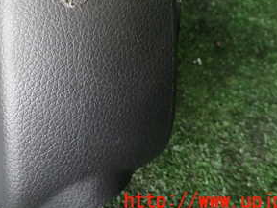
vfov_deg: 26.5
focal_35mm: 52
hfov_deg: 35.6
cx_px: 53
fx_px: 416
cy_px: -3
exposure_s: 1/30
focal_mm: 4.5
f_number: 2
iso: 200
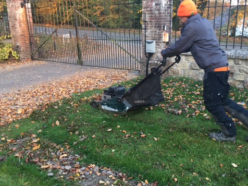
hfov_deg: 51.2
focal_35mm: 36
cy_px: 93
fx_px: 258
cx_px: 138
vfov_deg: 39.7
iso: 100
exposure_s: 1/33
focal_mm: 4.15
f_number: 2.2
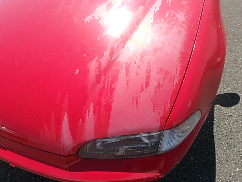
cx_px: 121
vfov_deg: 63.4
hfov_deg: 79.0
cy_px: 91
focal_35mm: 21
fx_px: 147
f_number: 6
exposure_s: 1/400
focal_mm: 3.7
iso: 125
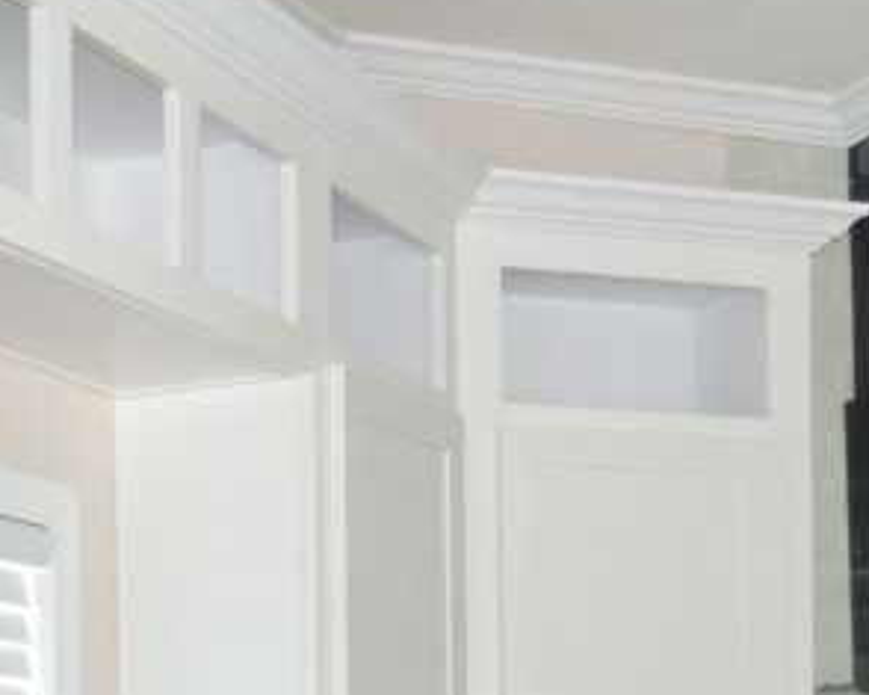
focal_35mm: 85
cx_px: 399
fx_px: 2185
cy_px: 1000
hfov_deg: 22.5
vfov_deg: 16.6
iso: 100
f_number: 2.8
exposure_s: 1/25
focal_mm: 4.5
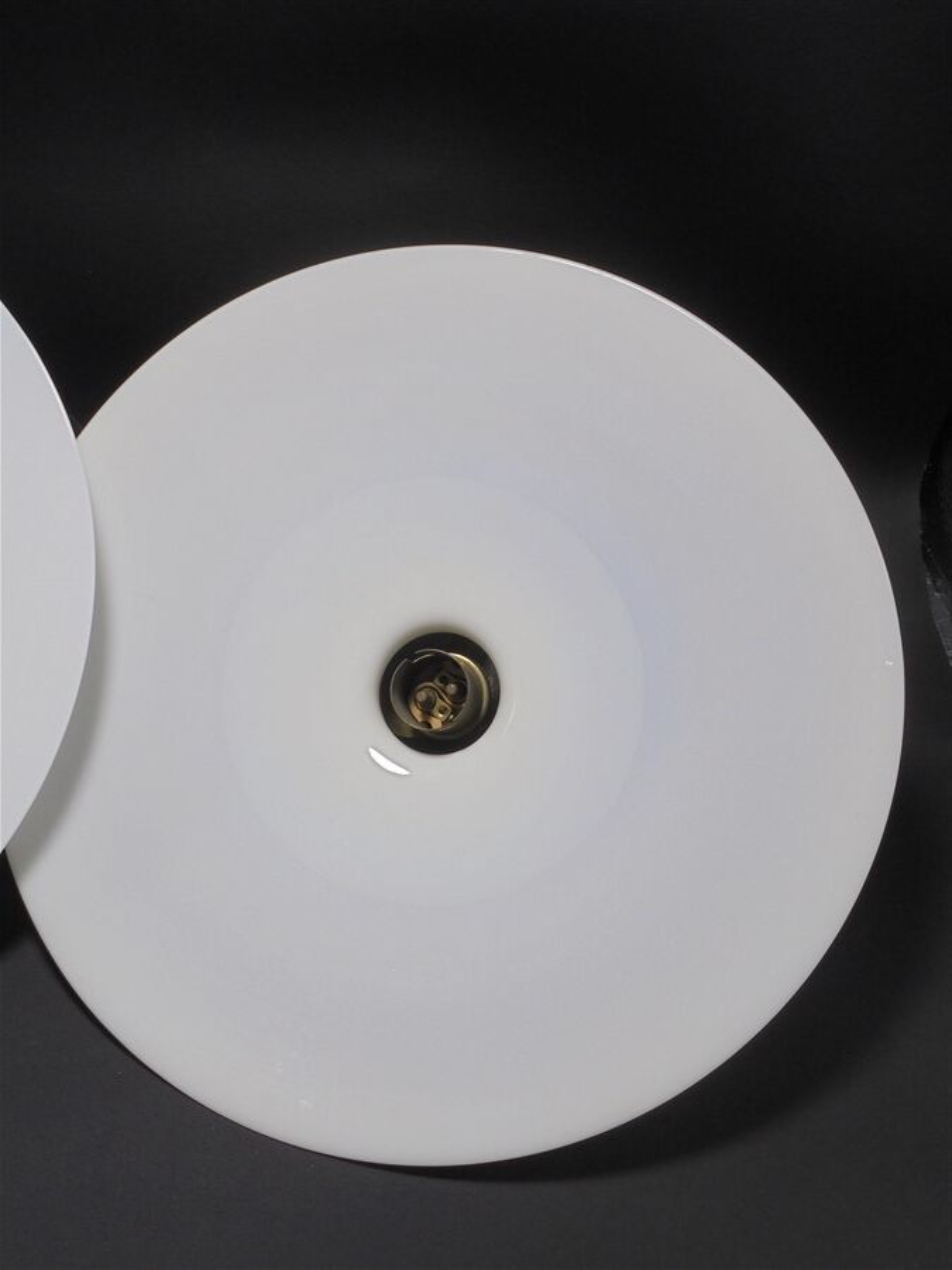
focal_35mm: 34
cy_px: 635
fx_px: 1247
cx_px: 476
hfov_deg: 41.8
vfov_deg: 54.0
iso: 100
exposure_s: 1/60
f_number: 4
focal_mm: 6.1
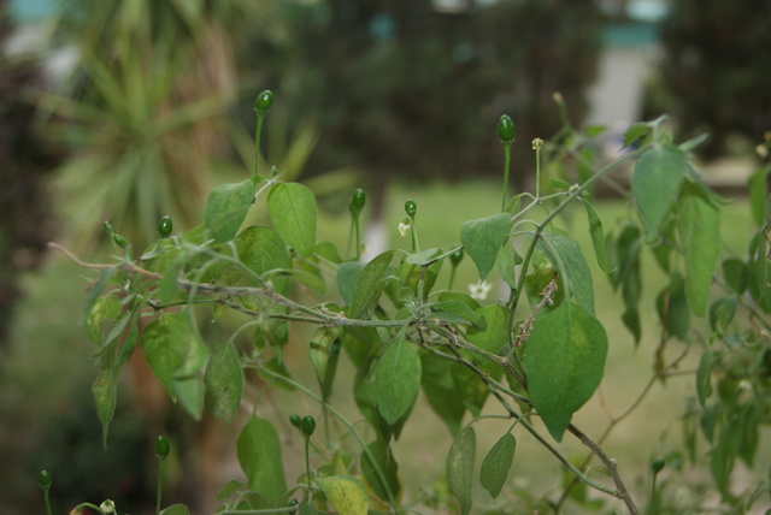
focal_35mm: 42
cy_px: 258
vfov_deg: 32.0
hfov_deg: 46.4
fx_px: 900
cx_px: 386
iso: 100
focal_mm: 28
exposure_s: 1/160
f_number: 5
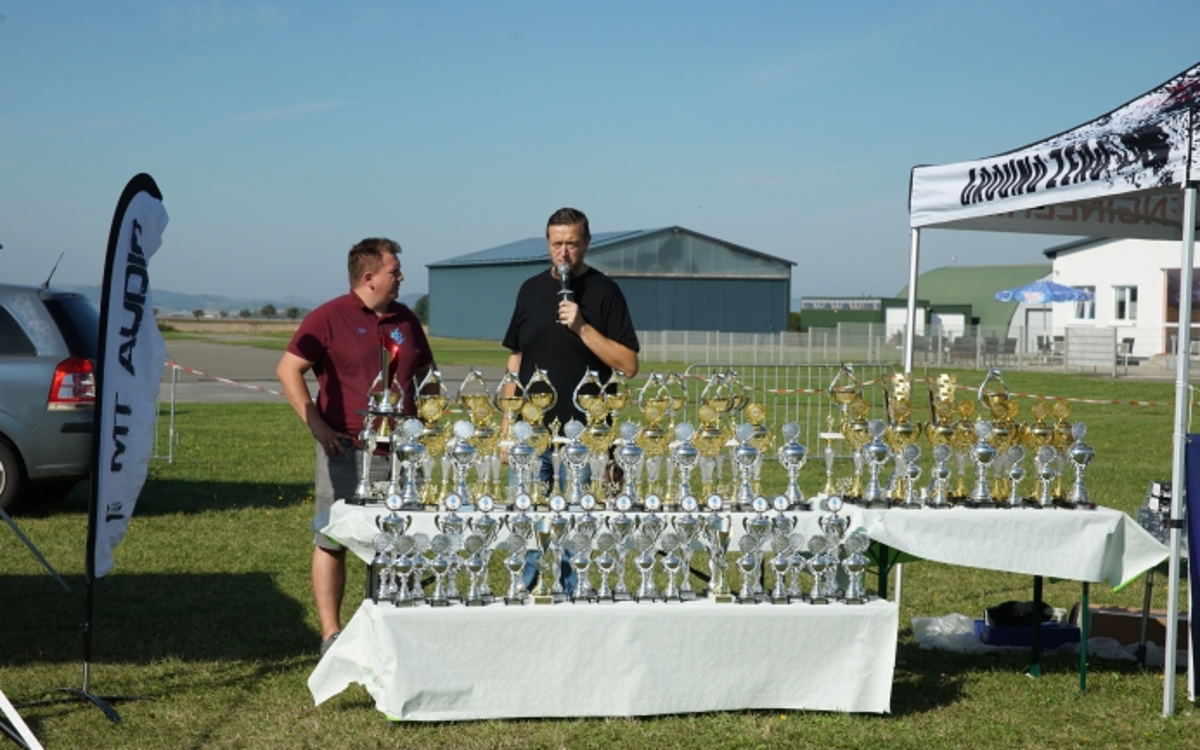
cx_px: 601
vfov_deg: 18.1
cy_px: 398
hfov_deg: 28.6
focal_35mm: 72
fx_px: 2354
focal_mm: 70
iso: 200
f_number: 10
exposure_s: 1/400
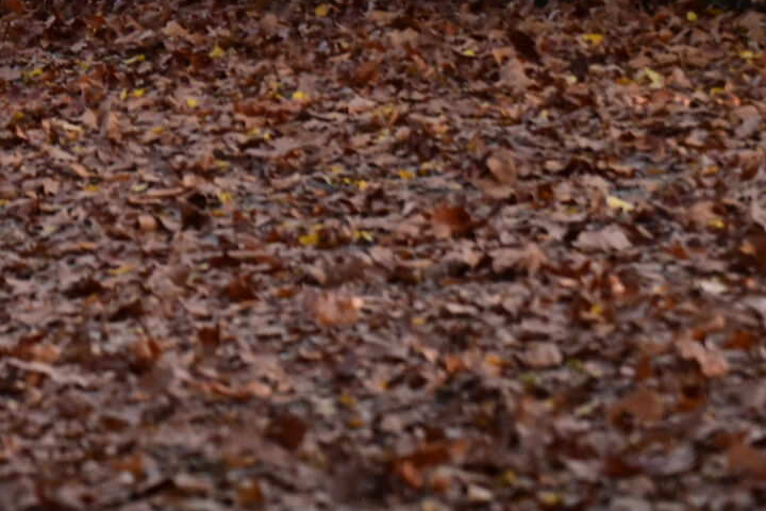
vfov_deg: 3.4
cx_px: -298
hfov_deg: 5.1
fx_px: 8510
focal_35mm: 400
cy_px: -296
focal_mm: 120
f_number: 8
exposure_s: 1/200
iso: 400
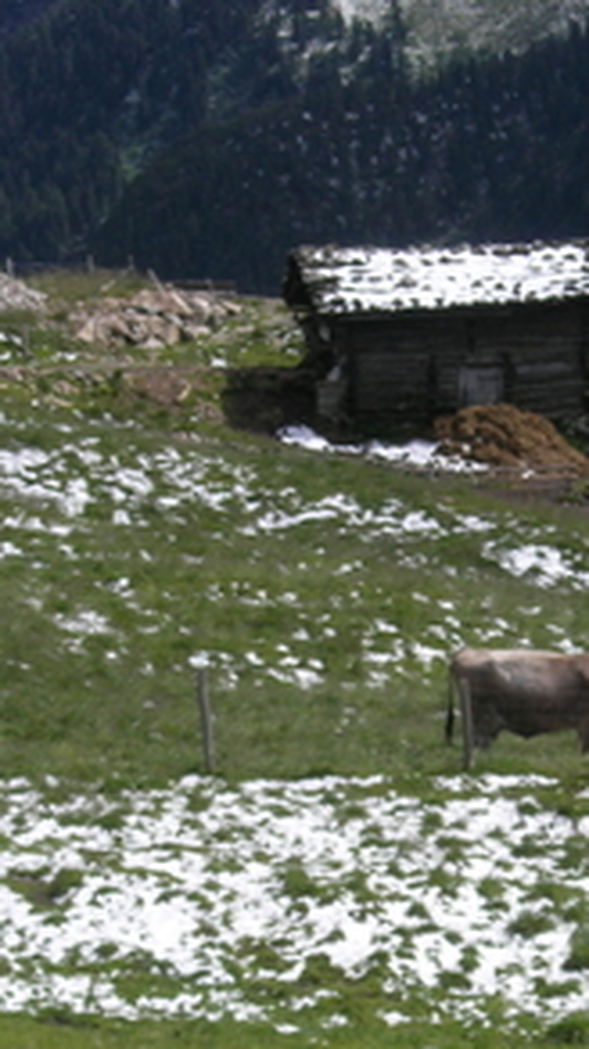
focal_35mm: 253
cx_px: 560
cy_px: 683
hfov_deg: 4.8
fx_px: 7033
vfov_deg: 8.5
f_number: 8.2
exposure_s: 1/328
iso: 64
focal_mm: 23.4
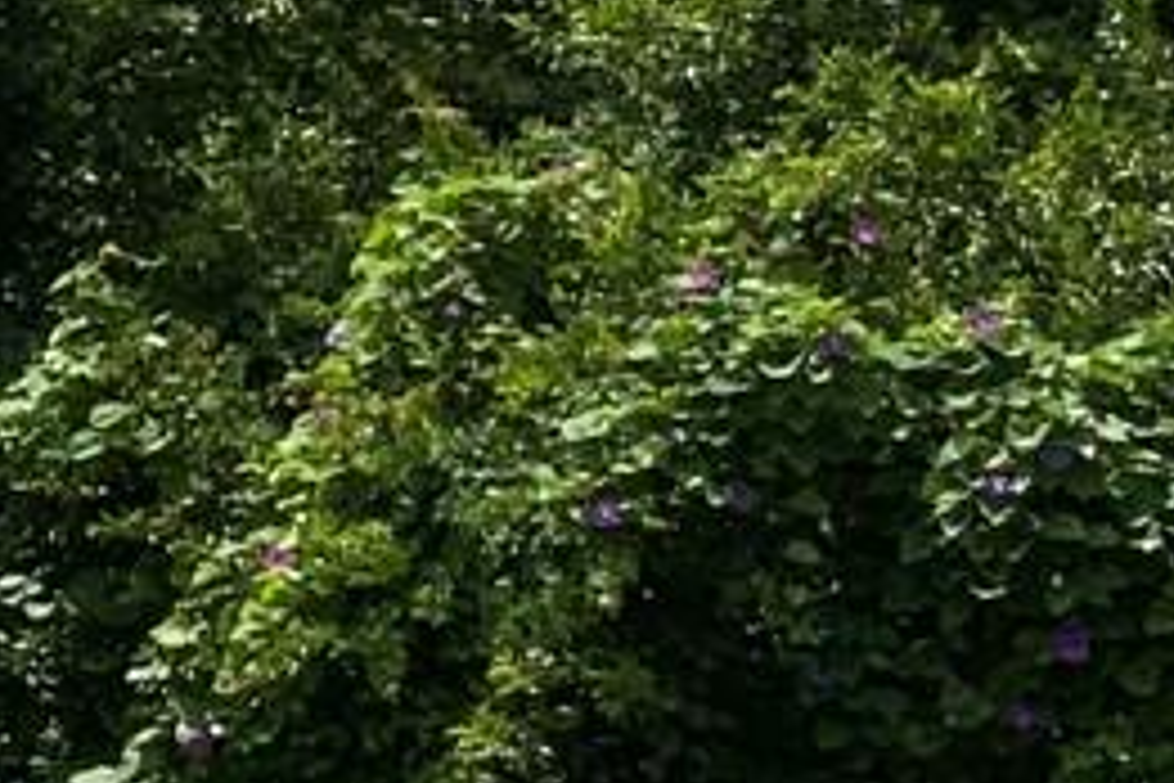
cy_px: 135
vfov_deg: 7.4
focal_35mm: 185
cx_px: -1556
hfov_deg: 9.9
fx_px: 6033
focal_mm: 3
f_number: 1.8
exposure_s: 1/4405
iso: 20
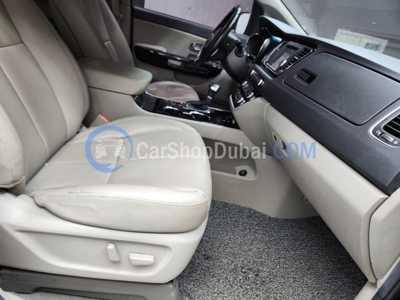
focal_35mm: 23
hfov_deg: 73.9
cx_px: 200
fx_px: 266
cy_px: 150
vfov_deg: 58.9
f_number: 1.8
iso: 250
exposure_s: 1/120
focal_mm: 5.4
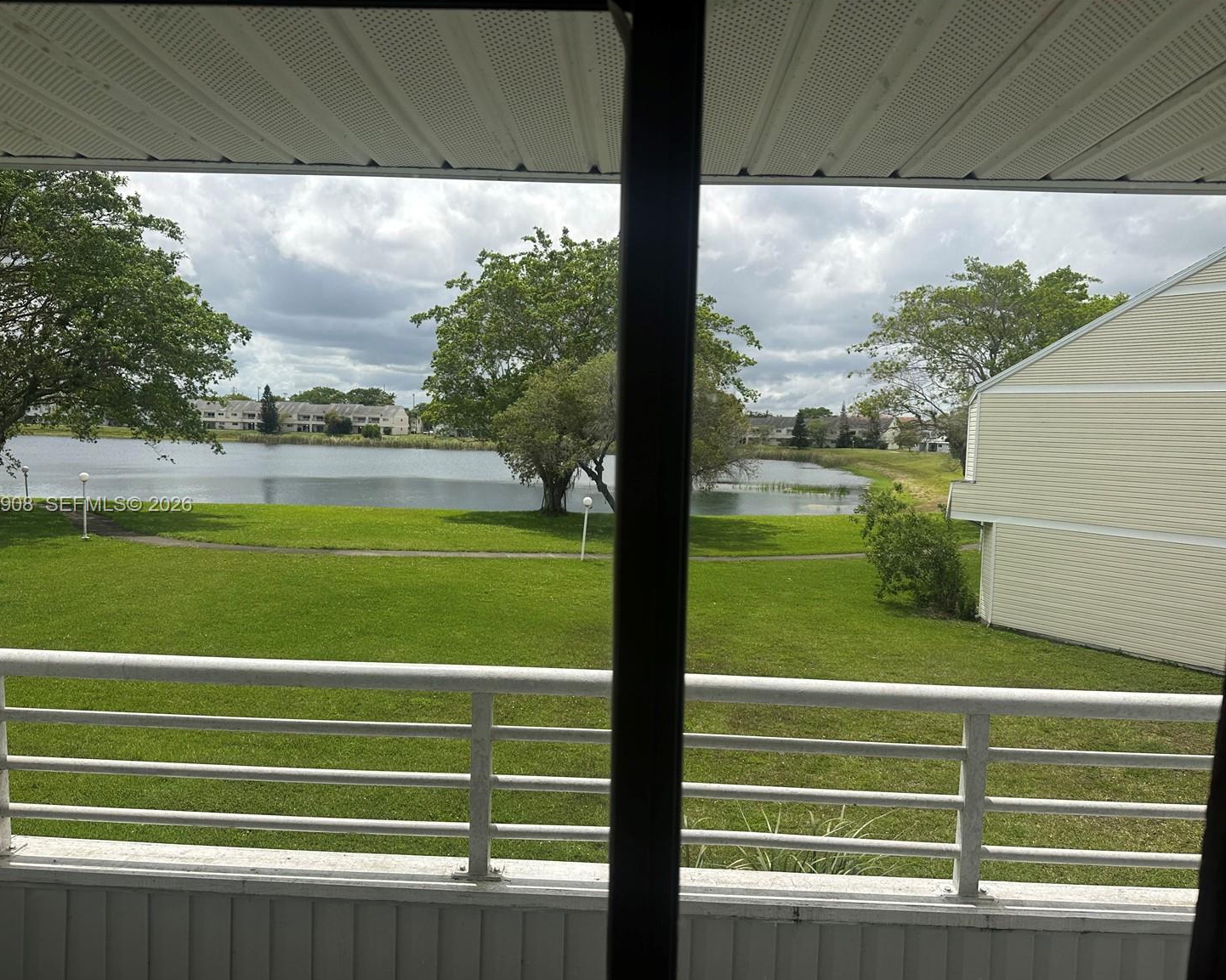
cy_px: 506
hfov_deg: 66.0
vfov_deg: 54.9
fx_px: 943
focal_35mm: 26
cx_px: 608
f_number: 1.78
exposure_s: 1/3597
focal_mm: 6.86
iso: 80
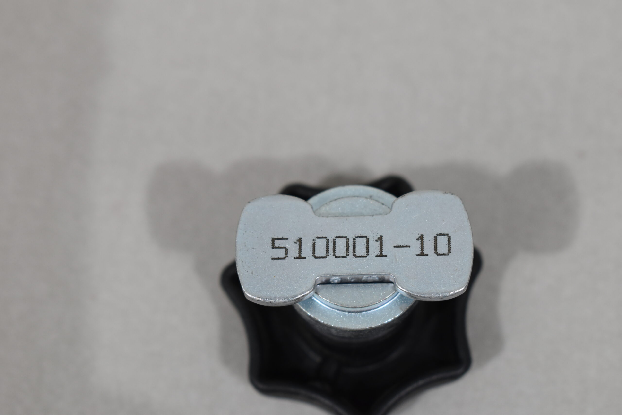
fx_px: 1425
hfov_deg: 24.6
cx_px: 311
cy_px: 208
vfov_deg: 16.6
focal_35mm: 82
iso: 400
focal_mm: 55
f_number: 7.1
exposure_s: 1/60
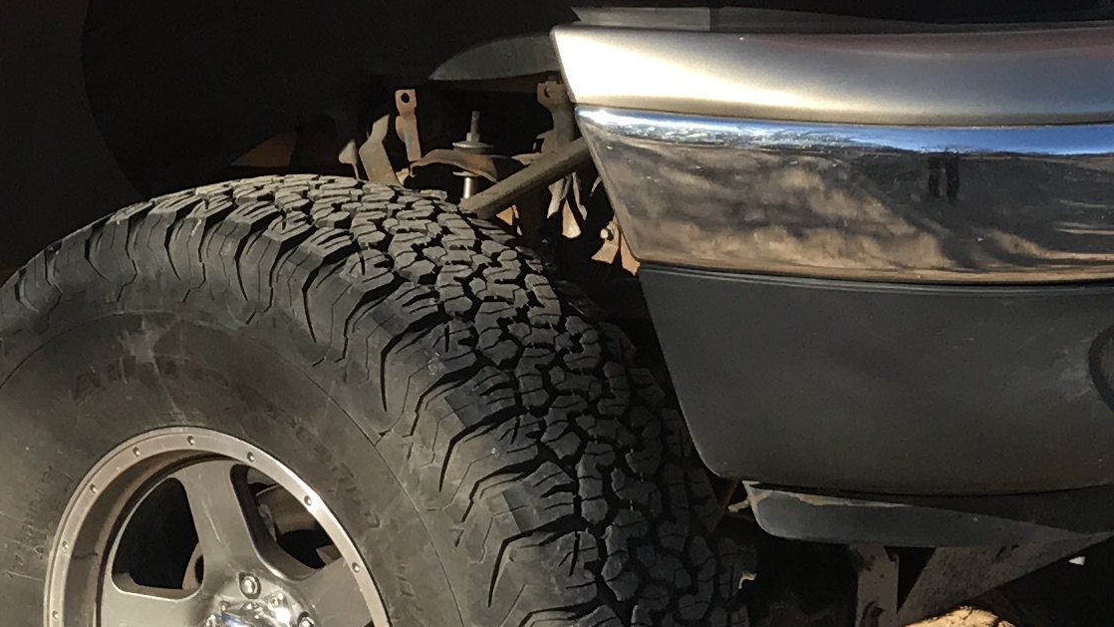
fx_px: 3249
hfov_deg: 19.0
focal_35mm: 110
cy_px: 203
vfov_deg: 11.0
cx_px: 70
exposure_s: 1/656
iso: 20
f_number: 1.8
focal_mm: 3.99
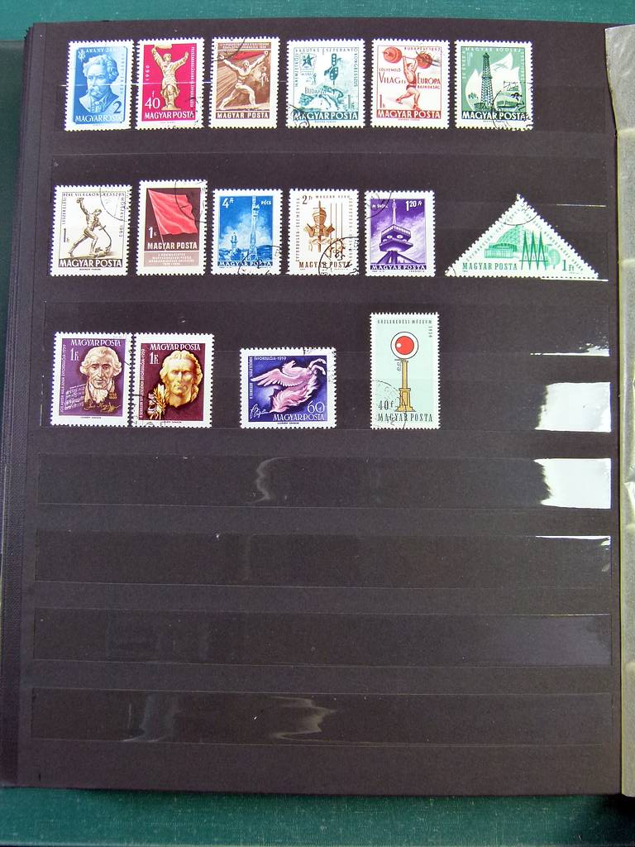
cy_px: 424
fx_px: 807
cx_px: 318
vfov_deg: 55.4
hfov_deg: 42.9
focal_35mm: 33
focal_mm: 5.9
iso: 200
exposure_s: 1/60
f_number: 3
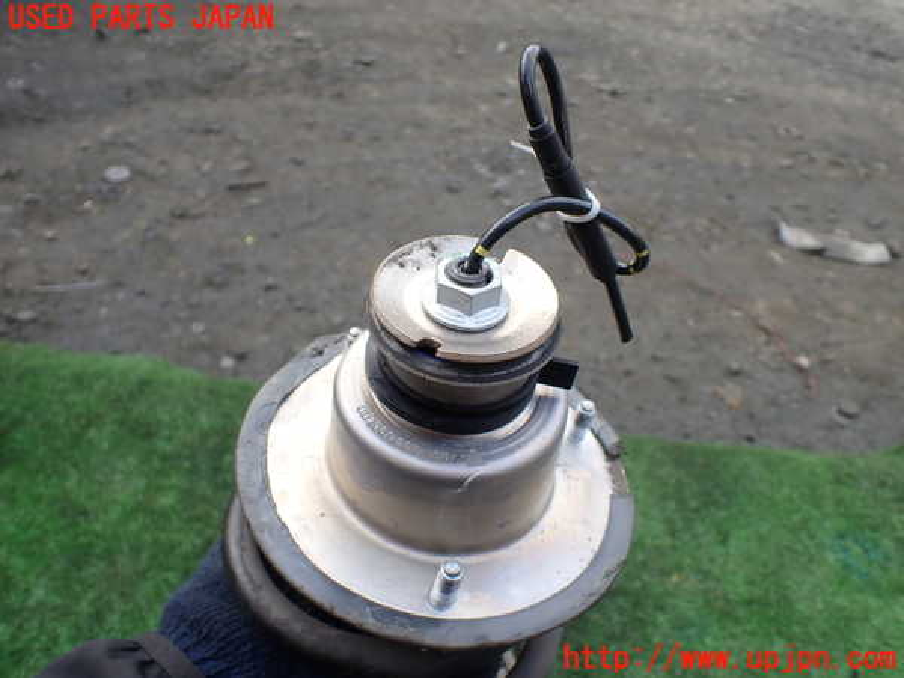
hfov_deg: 60.0
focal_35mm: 30
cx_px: 452
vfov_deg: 46.8
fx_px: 783
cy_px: 339
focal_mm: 5.4
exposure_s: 1/125
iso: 125
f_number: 2.3
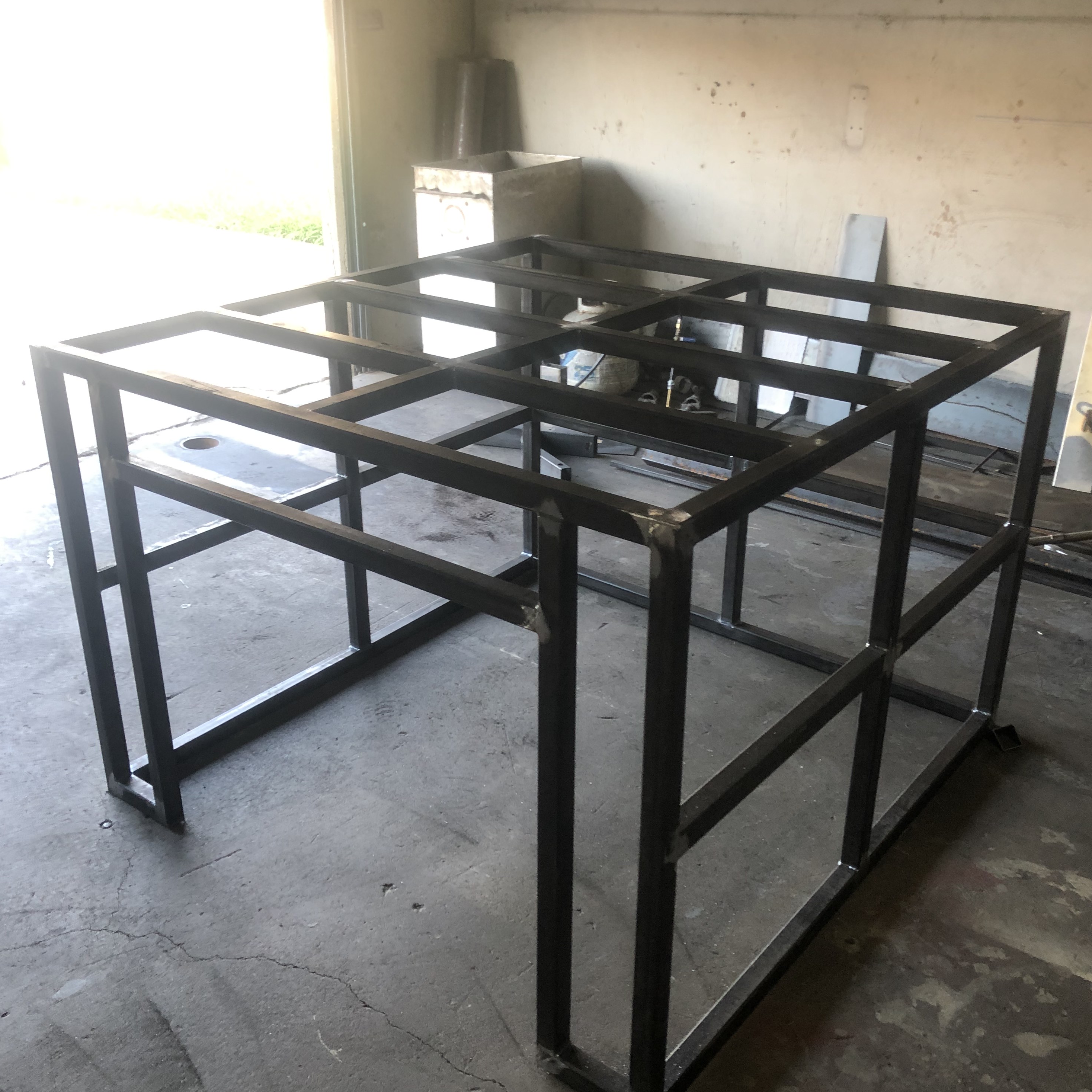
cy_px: 550
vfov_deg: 48.5
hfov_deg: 48.4
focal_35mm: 34
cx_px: 532
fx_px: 1213
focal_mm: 3.99
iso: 40
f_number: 1.8
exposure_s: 1/24
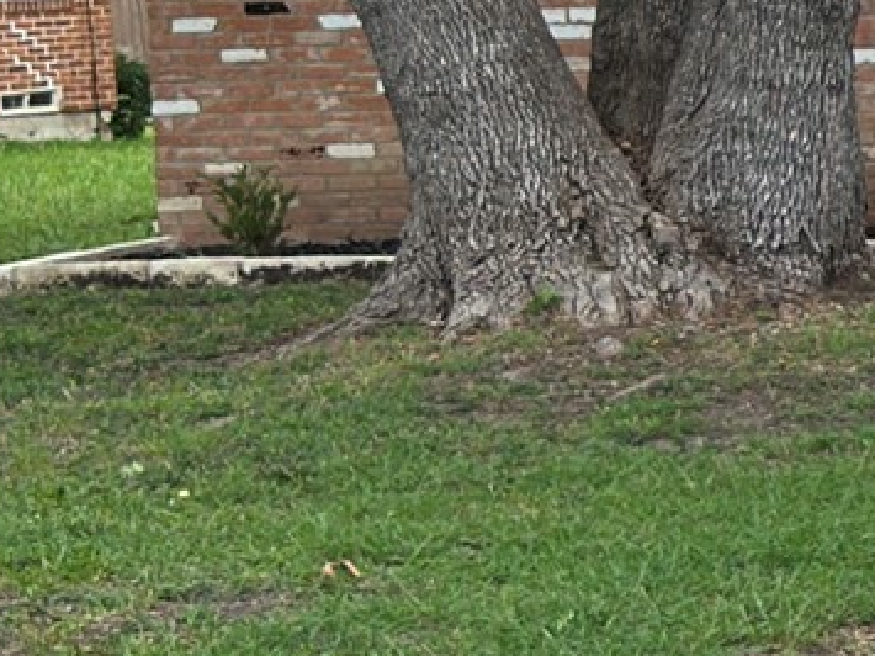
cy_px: 22
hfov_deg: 8.5
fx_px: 5104
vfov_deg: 7.3
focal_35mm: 202
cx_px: 2452
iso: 100
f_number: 1.78
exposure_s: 1/761
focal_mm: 6.76
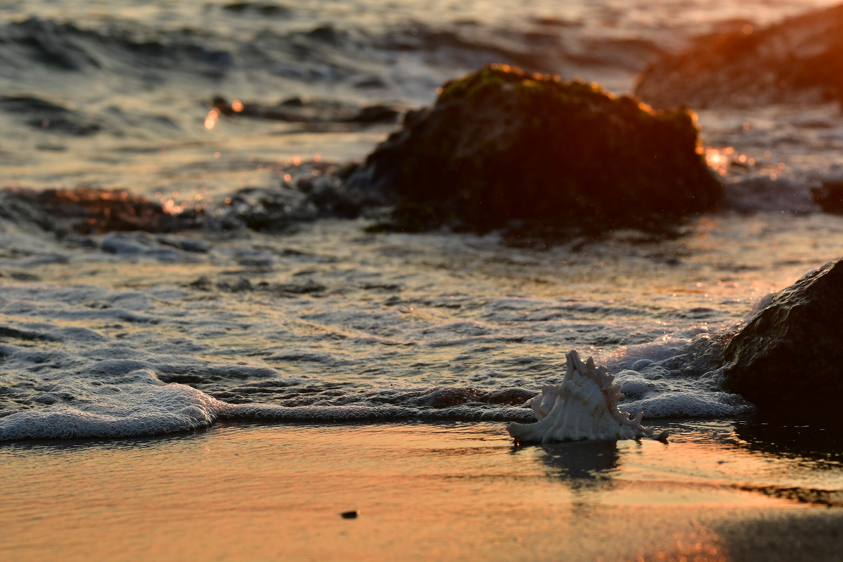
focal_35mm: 127
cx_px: 422
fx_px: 2974
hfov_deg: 16.1
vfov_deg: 10.8
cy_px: 281
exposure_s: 1/500
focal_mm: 85
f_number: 7.1
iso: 400
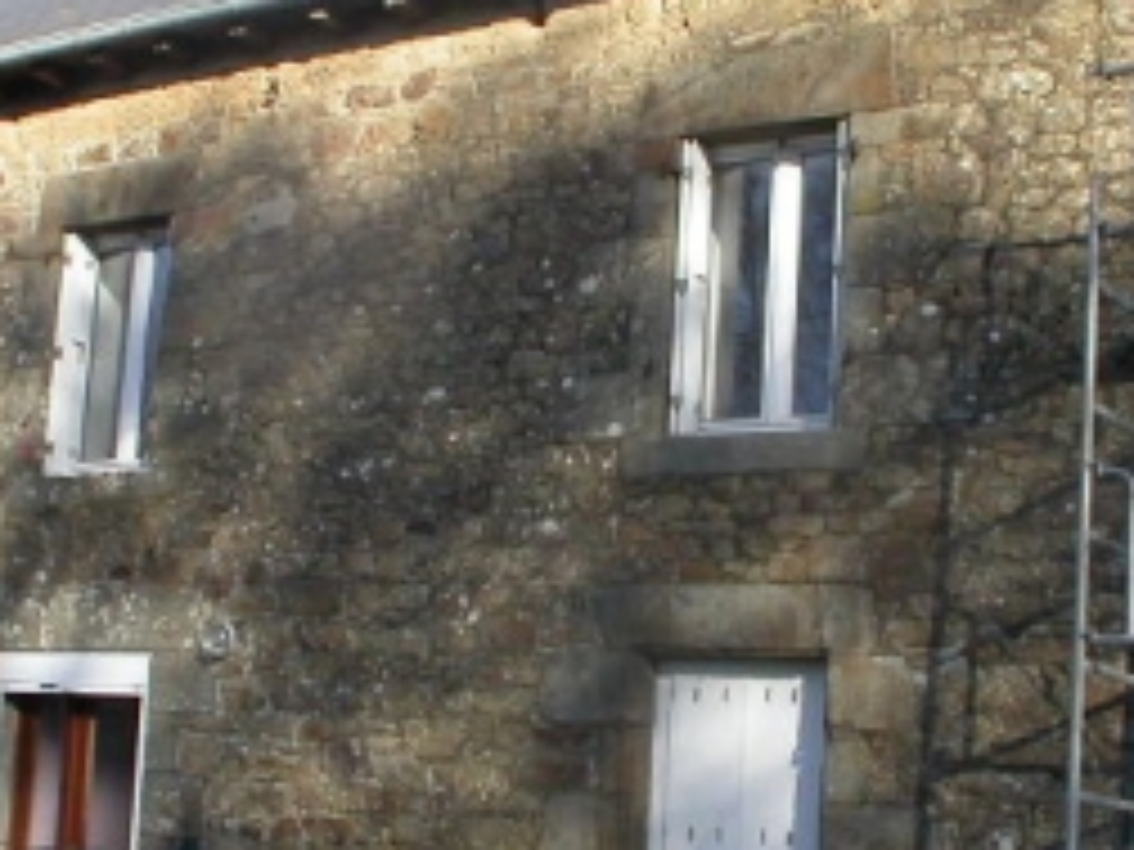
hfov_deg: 19.1
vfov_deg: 14.4
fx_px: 3374
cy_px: 423
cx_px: 616
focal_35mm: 103
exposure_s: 1/232
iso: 100
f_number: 6
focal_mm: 7.85
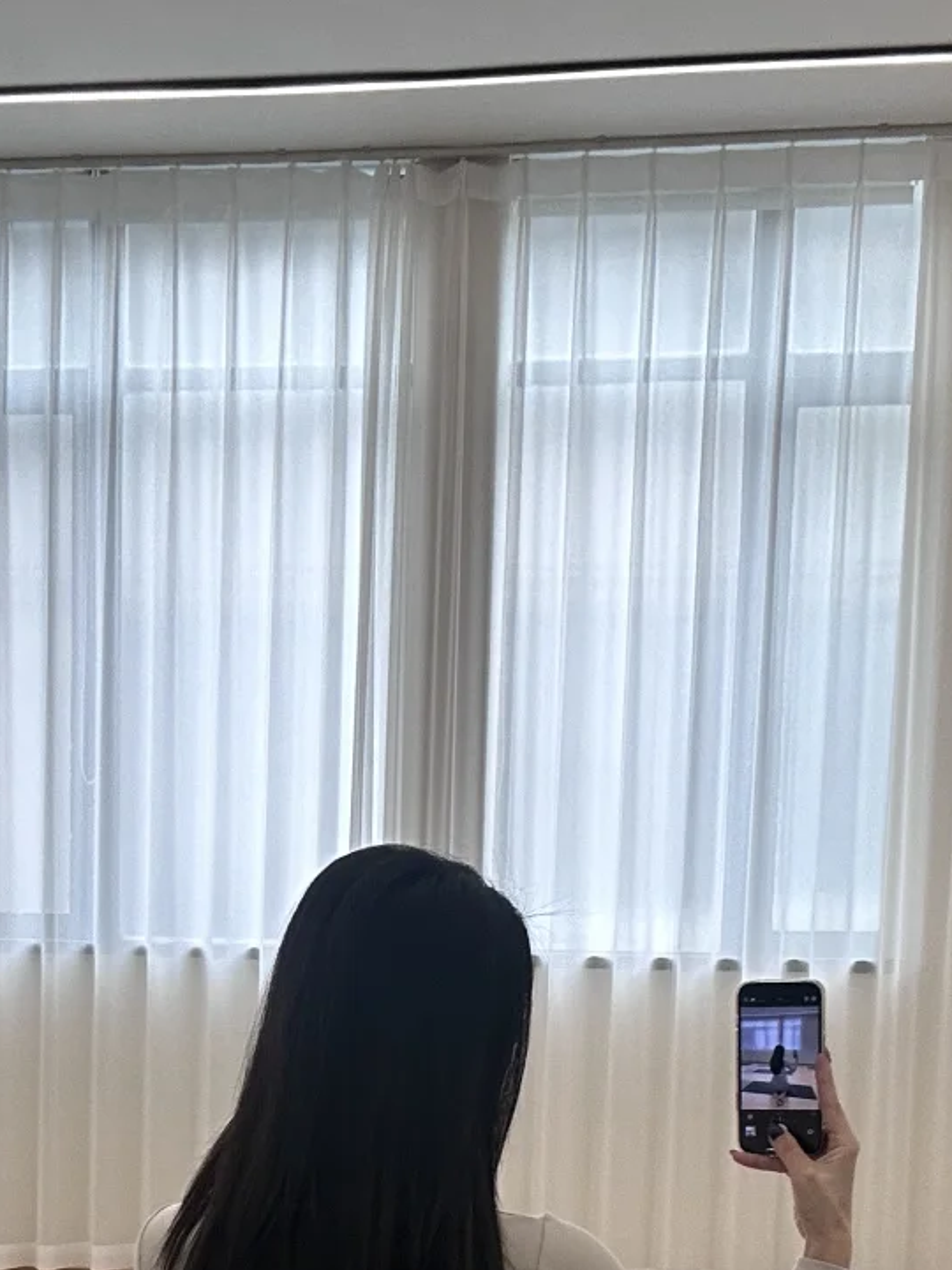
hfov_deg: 24.4
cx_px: 413
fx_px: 2200
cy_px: 1184
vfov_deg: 30.5
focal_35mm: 60
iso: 50
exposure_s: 1/51
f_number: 1.9
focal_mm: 2.69
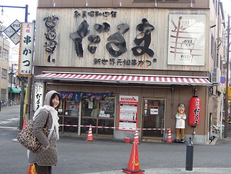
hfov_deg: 42.1
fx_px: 300
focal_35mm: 45
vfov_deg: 32.2
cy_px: 87
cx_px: 116
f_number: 3.5
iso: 160
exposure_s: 1/200
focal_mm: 8.1
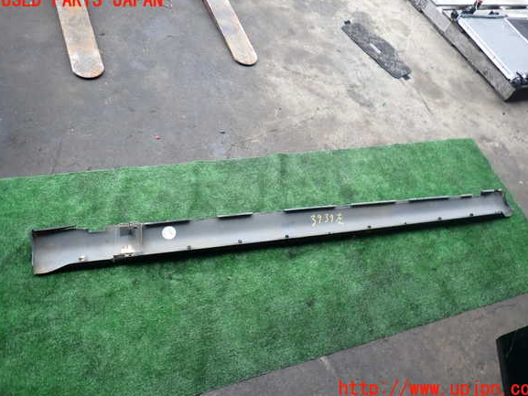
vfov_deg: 53.1
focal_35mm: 26
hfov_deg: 67.3
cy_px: 195
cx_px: 271
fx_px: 397
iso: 100
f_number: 2
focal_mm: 4.5
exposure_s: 1/160
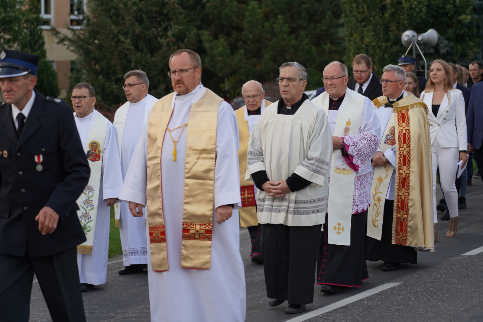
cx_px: 242
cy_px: 161
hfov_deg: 19.5
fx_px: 1409
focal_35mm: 105
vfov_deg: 13.0
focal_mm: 105
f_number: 4
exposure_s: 1/160
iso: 100
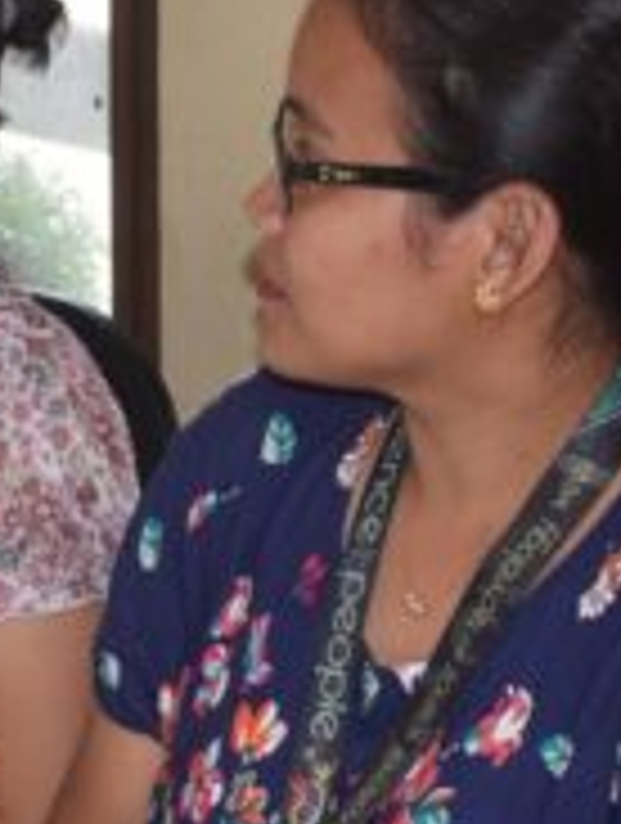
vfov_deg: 11.5
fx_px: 4075
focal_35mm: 171
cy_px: 599
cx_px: 180
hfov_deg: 8.7
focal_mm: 29
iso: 800
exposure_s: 1/200
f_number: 7.1
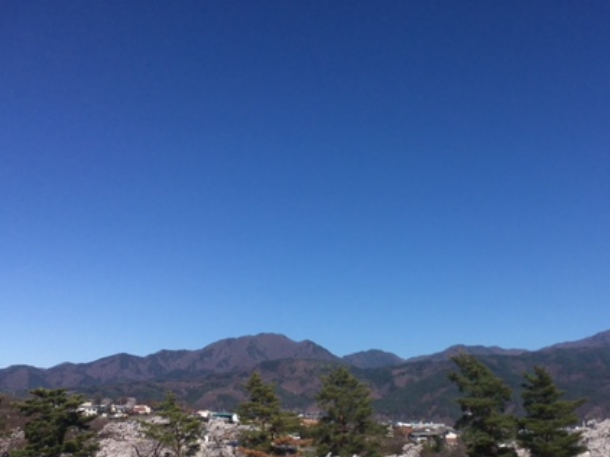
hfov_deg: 42.6
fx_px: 775
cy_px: 289
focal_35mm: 44
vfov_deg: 32.7
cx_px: 383
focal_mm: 4.15
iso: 25
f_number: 2.2
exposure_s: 1/5495
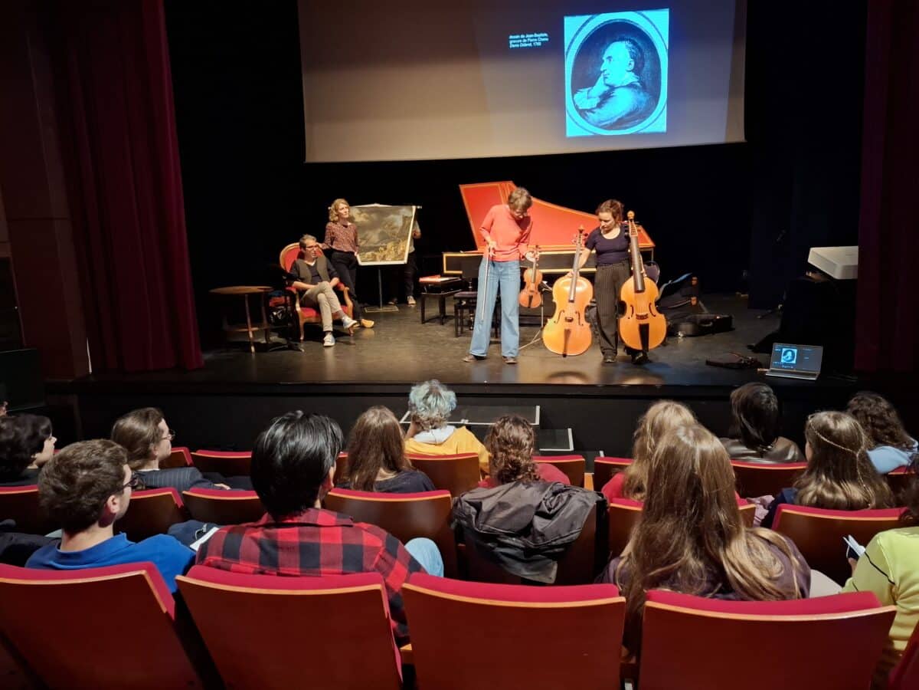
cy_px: 345
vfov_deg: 58.9
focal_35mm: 23
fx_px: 611
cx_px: 460
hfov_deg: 73.9
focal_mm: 5.54
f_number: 1.8
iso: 800
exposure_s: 1/20
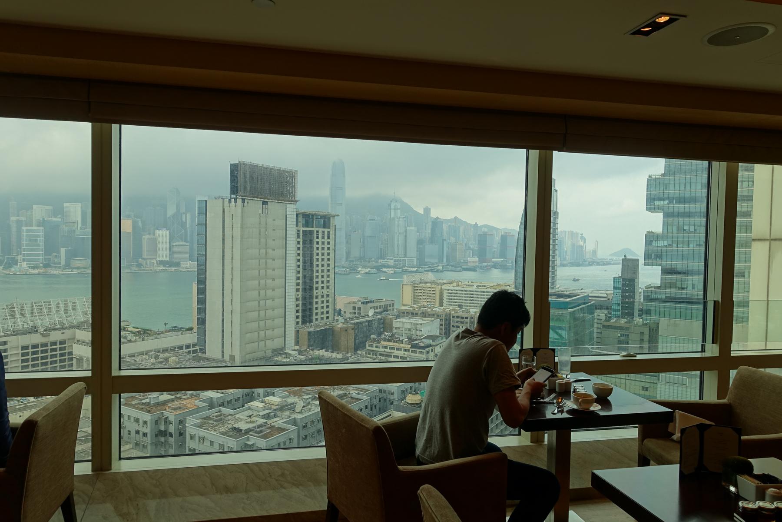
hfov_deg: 73.7
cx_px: 391
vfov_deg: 53.1
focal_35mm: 24
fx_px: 521
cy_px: 261
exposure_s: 1/100
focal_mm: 8.8
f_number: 4
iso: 125
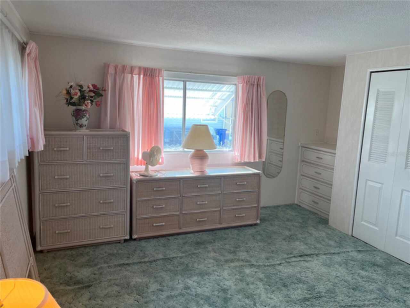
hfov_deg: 67.3
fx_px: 308
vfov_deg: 53.1
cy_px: 154
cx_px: 205
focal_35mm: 26
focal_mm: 5.1
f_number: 1.6
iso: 50
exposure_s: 1/120
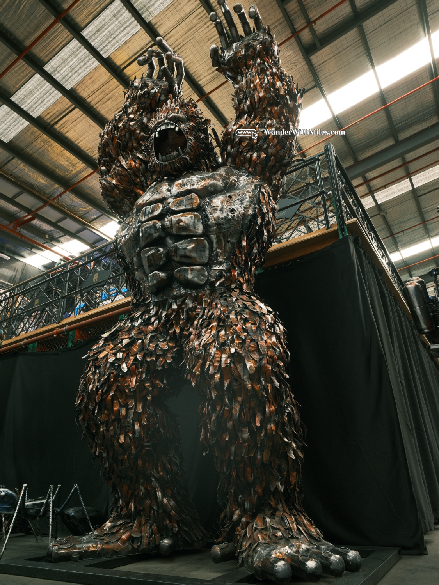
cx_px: 220
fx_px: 406
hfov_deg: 56.8
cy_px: 292
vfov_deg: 71.6
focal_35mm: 24
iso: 800
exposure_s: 1/28
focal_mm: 29.9
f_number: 7.1
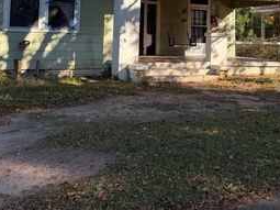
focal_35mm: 47
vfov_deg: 29.3
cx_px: 145
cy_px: 12
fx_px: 380
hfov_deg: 40.4
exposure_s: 1/1464
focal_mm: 6.76
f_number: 1.78
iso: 100
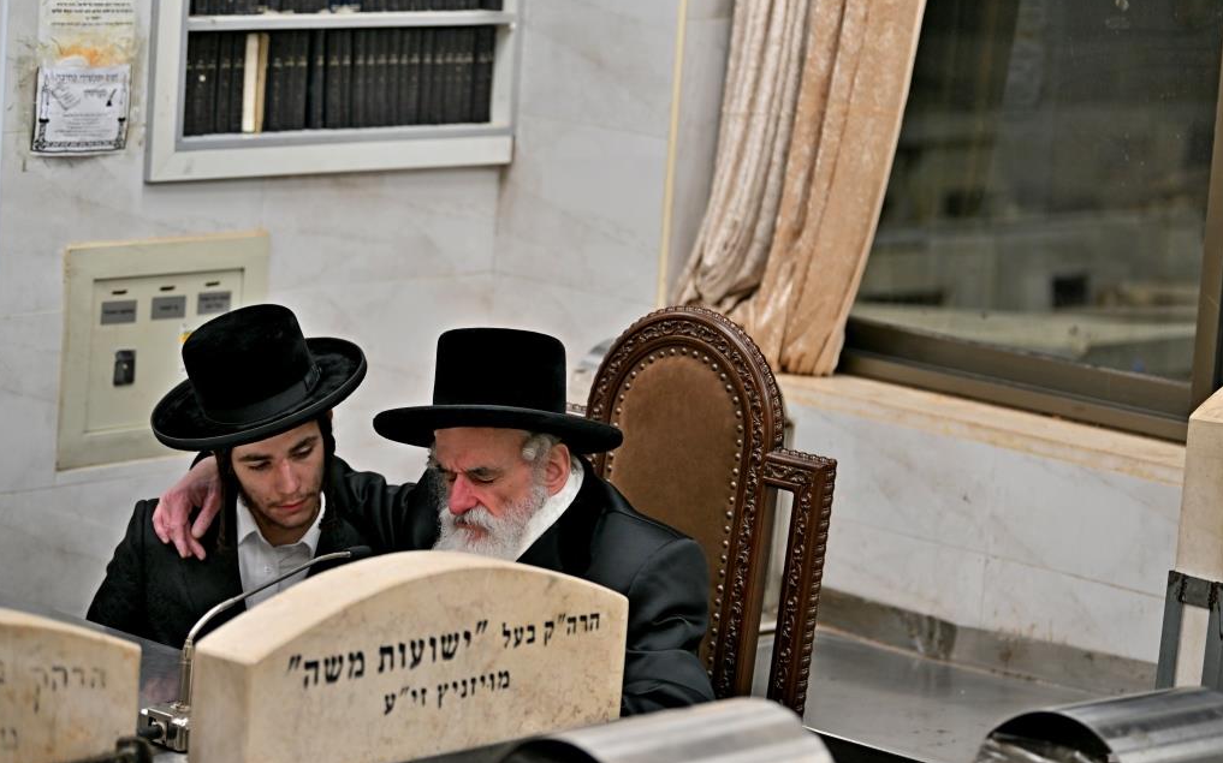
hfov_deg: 18.1
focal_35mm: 115
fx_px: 3832
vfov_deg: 11.4
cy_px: 397
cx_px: 610
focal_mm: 112
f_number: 2.8
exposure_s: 1/200
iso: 320
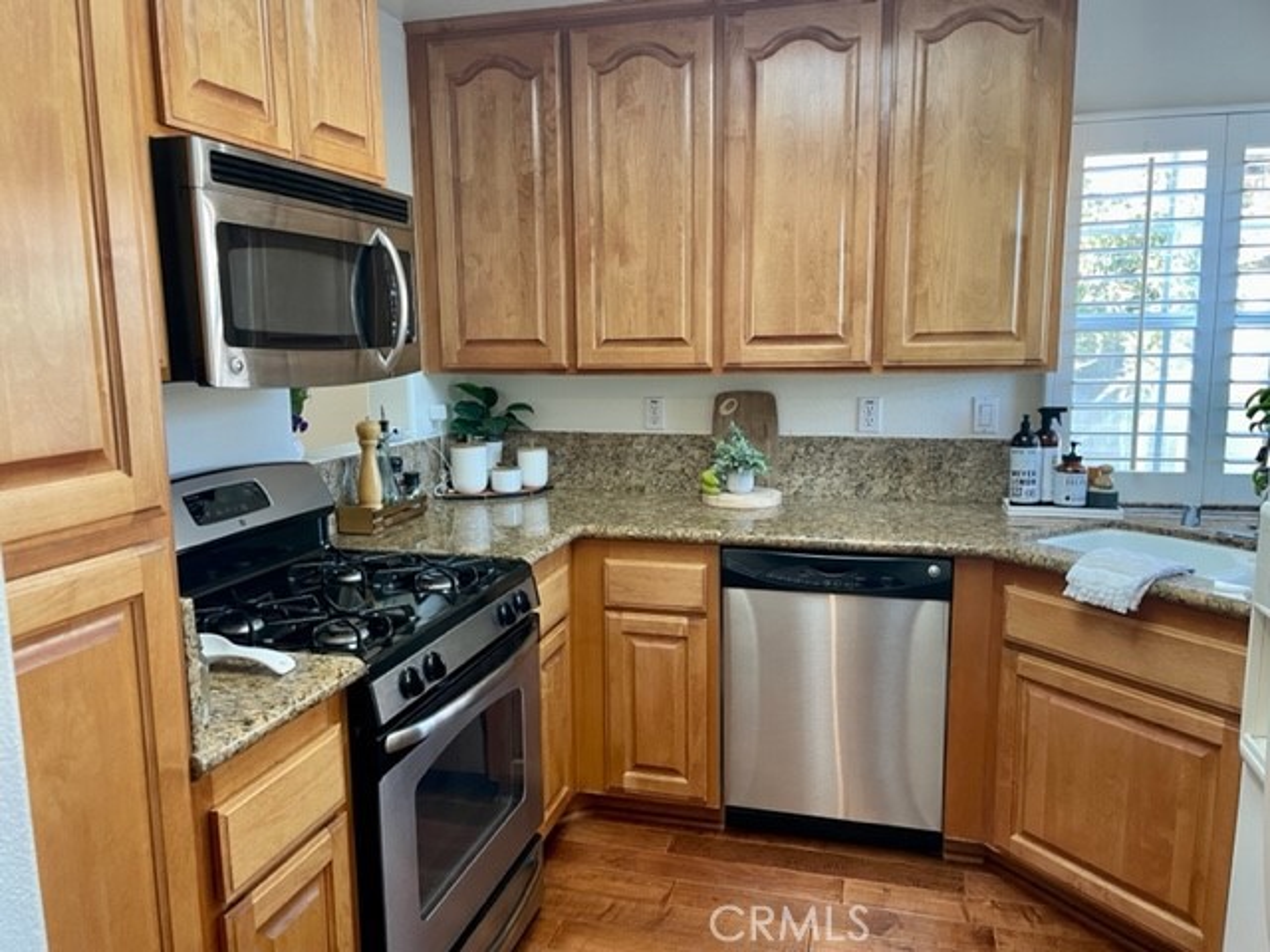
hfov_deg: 67.3
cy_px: 476
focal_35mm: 26
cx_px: 635
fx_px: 954
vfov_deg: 53.1
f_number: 1.6
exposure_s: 1/60
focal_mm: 4.2
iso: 160
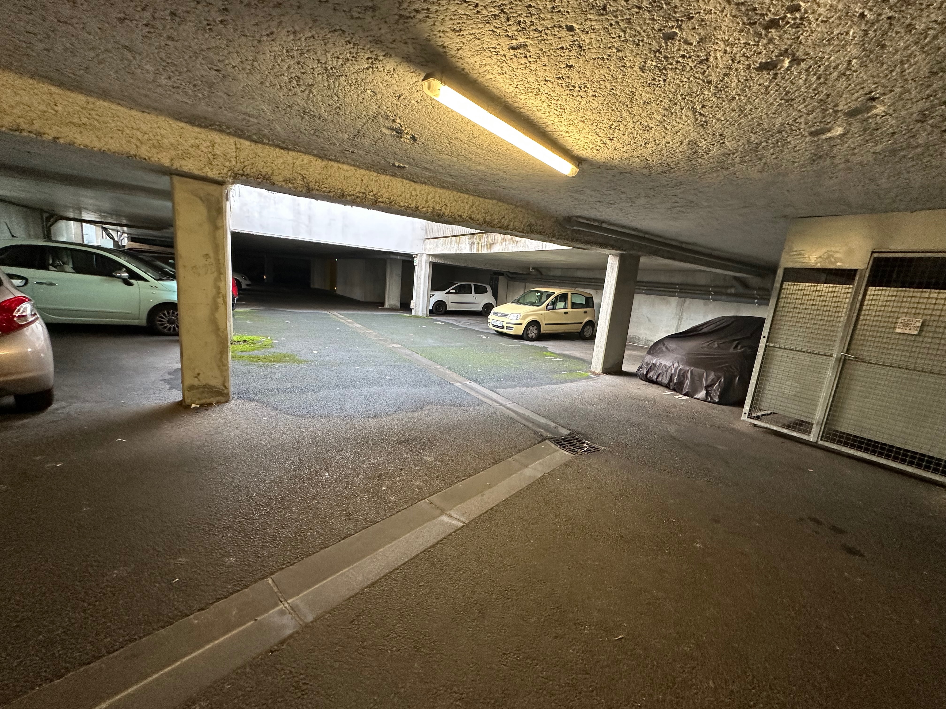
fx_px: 383
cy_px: 354
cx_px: 473
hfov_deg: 102.1
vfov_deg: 85.7
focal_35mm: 14
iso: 250
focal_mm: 2.22
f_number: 2.2
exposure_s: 1/50
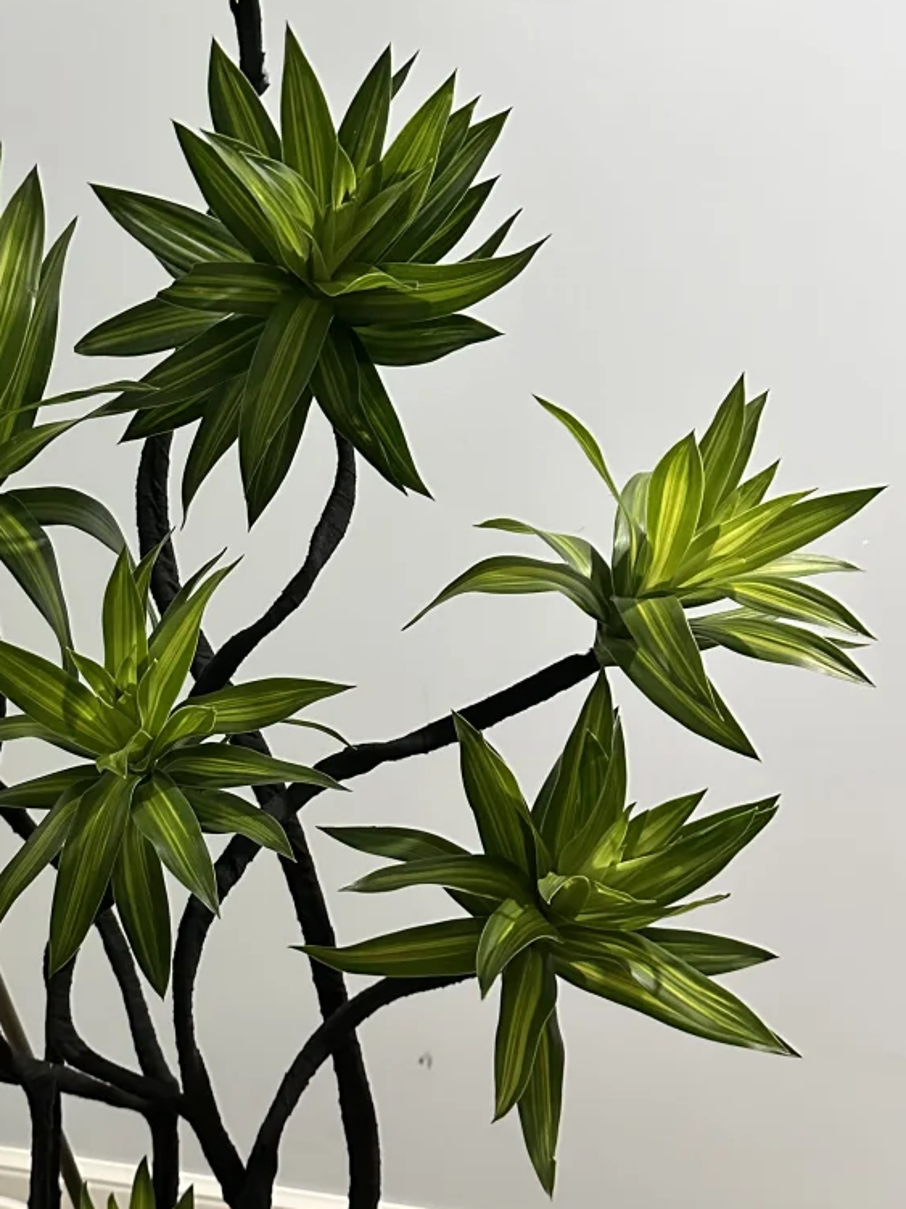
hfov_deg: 30.7
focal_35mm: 46
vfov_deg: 41.1
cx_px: 180
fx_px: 1606
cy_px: 697
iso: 800
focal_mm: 6.86
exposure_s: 1/50
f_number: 1.78
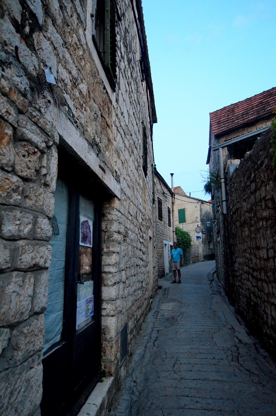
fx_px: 260
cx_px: 138
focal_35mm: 22
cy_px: 208
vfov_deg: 77.5
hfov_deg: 55.9
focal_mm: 15
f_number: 4
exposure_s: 1/60
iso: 3200
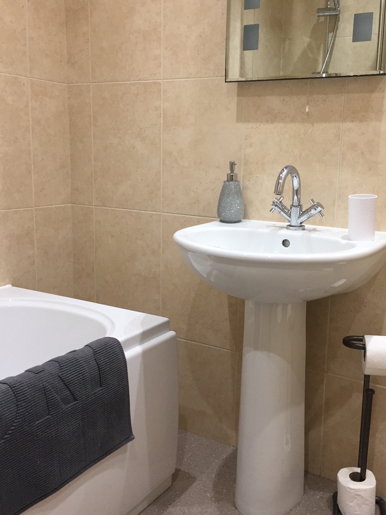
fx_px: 535
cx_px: 213
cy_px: 253
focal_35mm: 36
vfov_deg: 51.4
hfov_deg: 39.6
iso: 64
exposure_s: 1/33
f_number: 2.2
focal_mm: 4.15
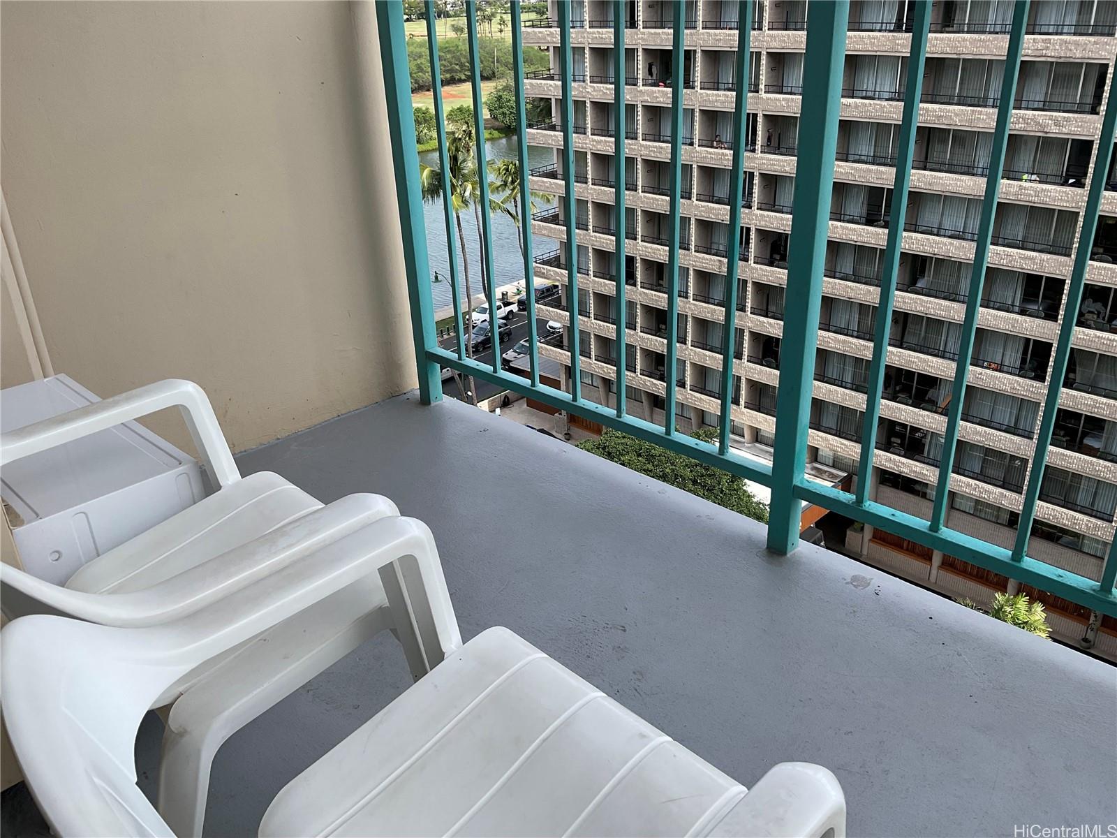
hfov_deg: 61.7
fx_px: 936
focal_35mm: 29
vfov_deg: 48.2
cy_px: 419
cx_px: 558
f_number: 1.8
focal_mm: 3
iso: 16
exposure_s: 1/1121
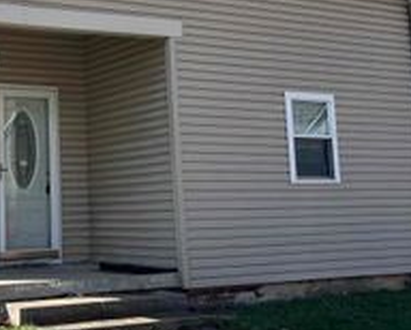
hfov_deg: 27.5
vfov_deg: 22.8
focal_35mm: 66
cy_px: 59
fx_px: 804
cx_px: 32
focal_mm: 5.1
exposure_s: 1/2899
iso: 50
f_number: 1.6
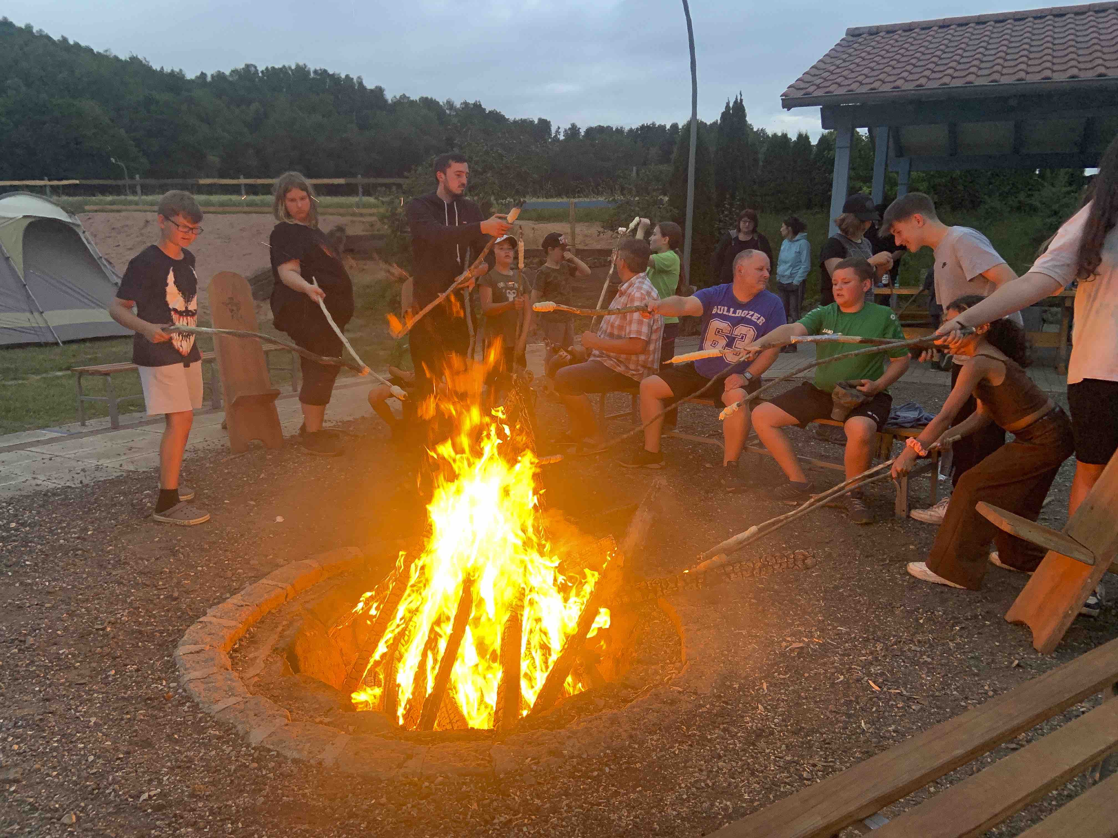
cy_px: 419
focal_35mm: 26
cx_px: 559
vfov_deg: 53.1
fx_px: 840
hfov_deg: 67.3
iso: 160
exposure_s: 1/60
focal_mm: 4.25
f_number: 1.8
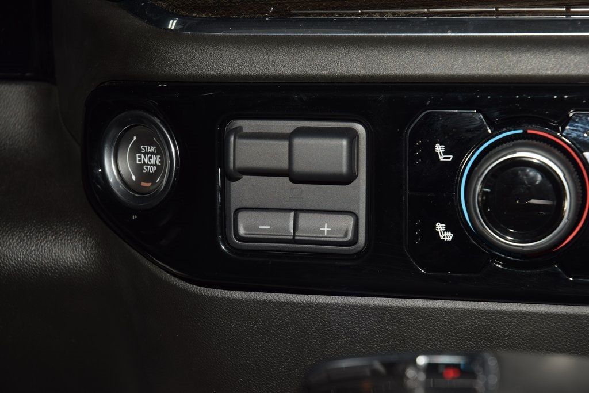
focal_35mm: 105
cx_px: 294
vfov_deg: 13.0
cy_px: 196
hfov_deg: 19.5
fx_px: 1718
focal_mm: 70
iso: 100
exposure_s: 1/125
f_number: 8
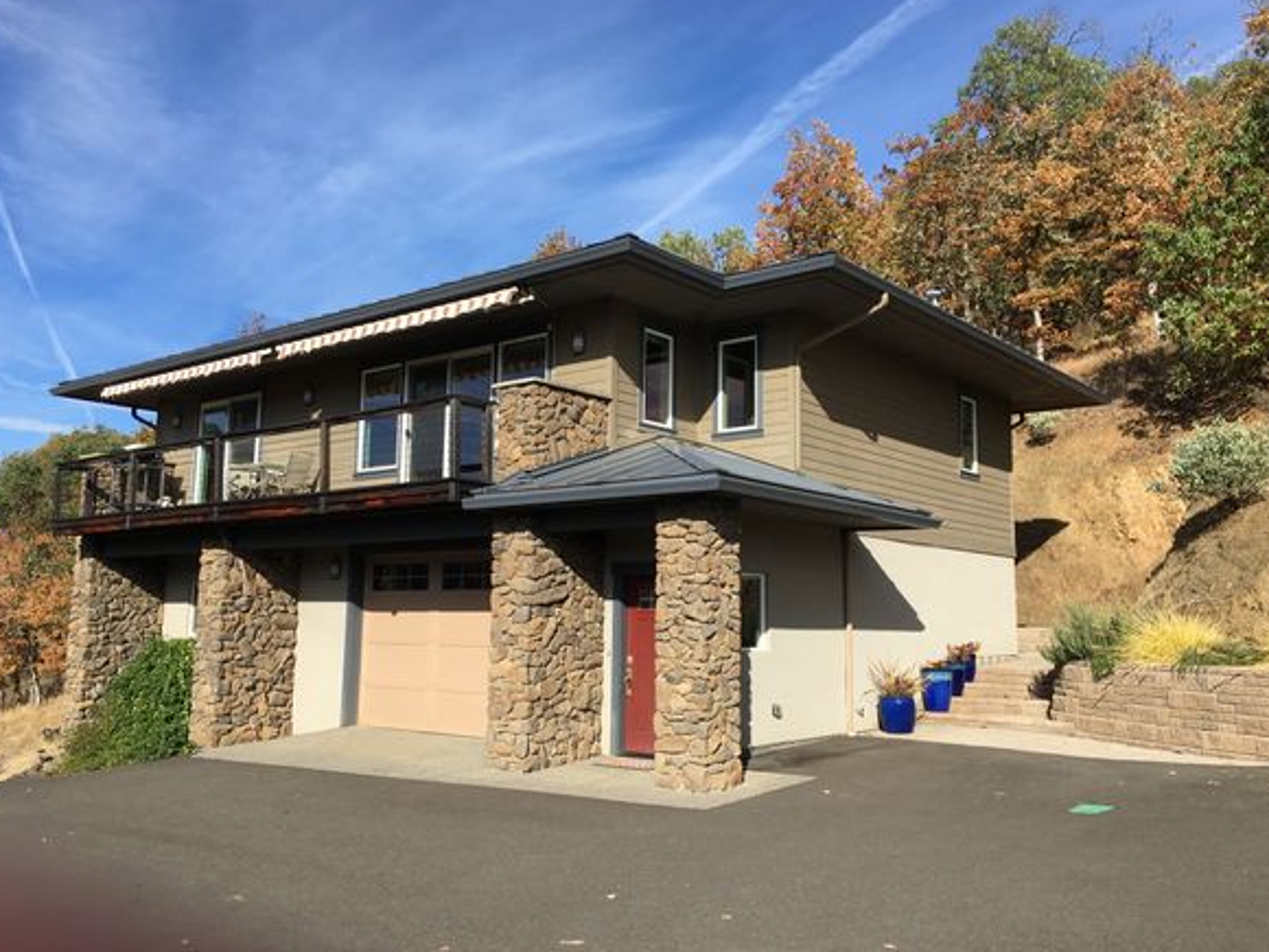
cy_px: 466
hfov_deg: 60.0
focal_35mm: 30
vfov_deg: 46.8
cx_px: 628
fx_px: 1100
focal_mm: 4.15
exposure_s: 1/1326
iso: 25
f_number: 2.2
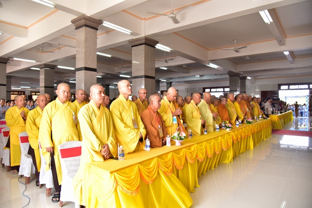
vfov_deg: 53.2
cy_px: 104
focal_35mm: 24
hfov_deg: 73.7
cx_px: 156
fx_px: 208
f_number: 4
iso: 640
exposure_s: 1/160
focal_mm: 24
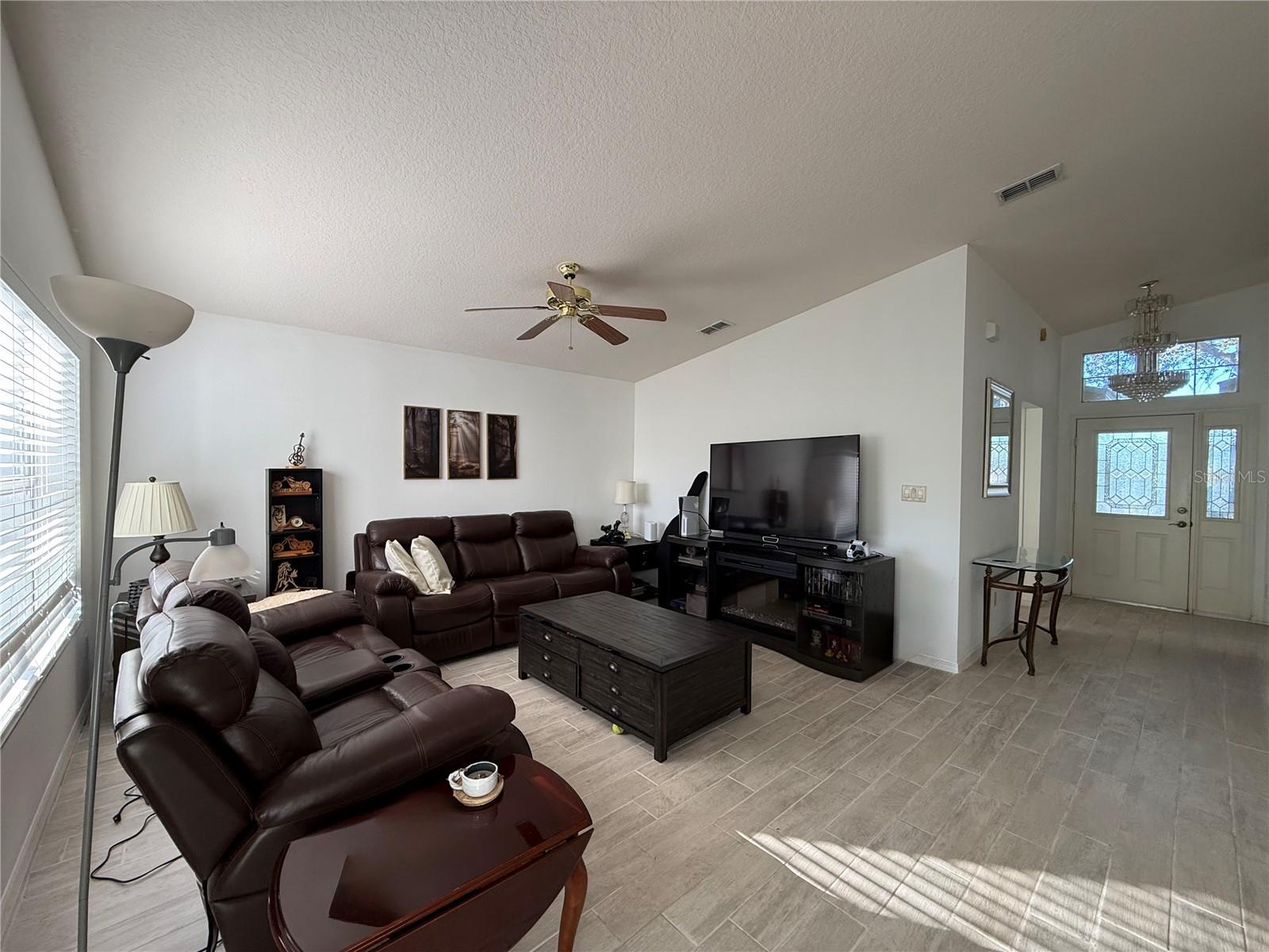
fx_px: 513
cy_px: 476
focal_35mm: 14
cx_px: 634
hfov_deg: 102.1
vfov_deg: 85.7
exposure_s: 1/120
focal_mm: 2.22
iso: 160
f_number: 2.2
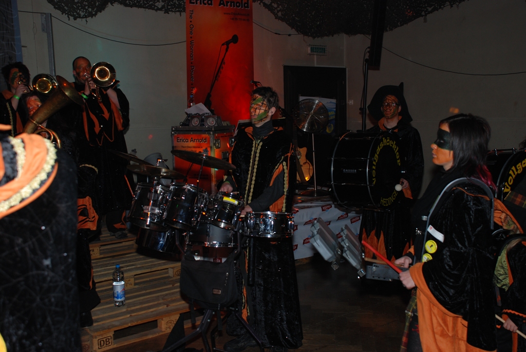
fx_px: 570
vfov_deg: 34.3
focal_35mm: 39
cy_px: 176
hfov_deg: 49.5
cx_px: 263
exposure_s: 1/60
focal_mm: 26
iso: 200
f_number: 4
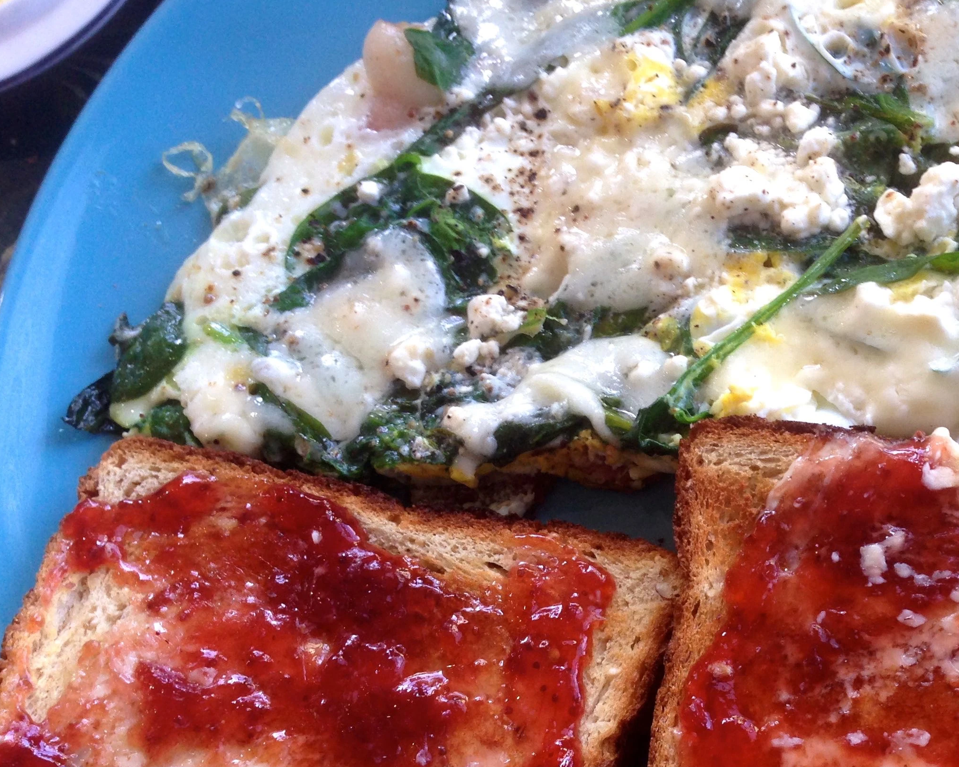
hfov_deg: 35.0
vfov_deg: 29.0
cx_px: 754
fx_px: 1476
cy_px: 481
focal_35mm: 52
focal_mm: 4.12
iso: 64
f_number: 2.4
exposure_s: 1/40
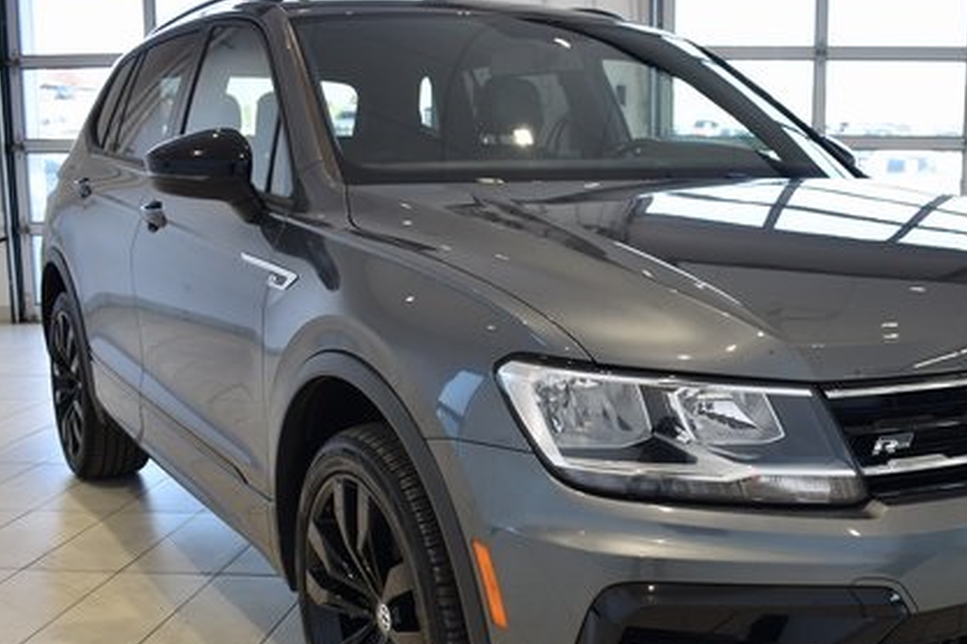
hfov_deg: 42.3
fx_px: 1236
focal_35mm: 46
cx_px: 621
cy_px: 395
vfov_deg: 29.2
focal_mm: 20
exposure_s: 1/50
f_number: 3.5
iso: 100
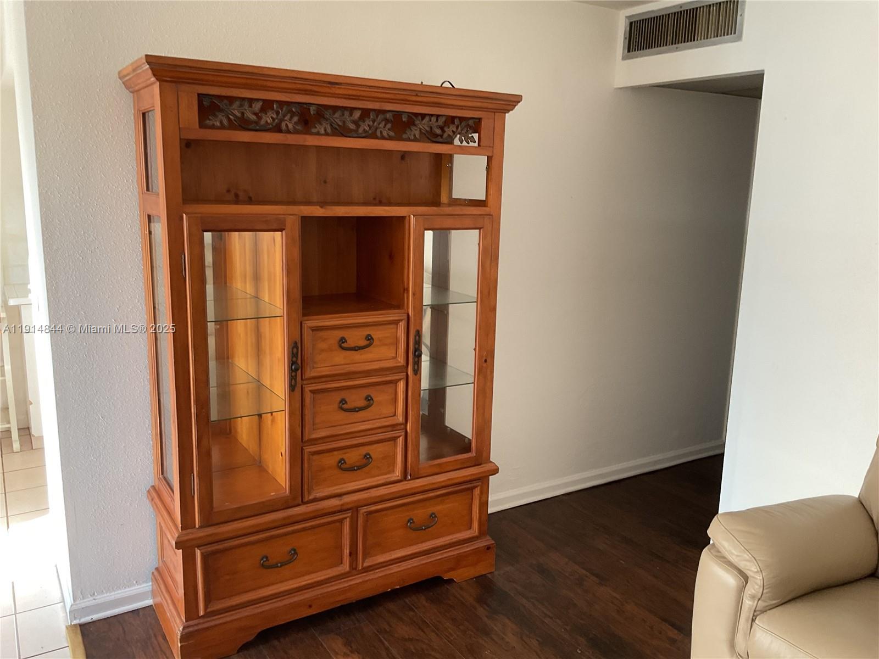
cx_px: 440
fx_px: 736
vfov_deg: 48.2
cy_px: 330
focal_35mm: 29
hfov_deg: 61.7
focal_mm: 3
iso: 64
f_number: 1.8
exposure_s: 1/60
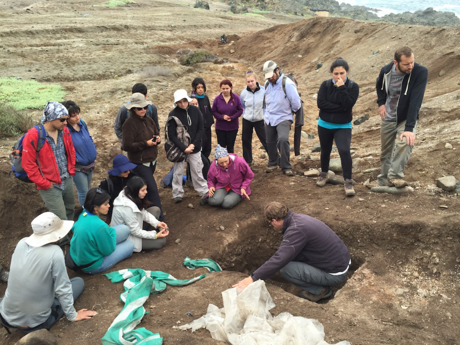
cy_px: 172
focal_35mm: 29
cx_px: 230
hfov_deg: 61.7
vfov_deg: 48.2
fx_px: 385
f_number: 2.2
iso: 32
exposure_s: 1/255
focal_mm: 4.2
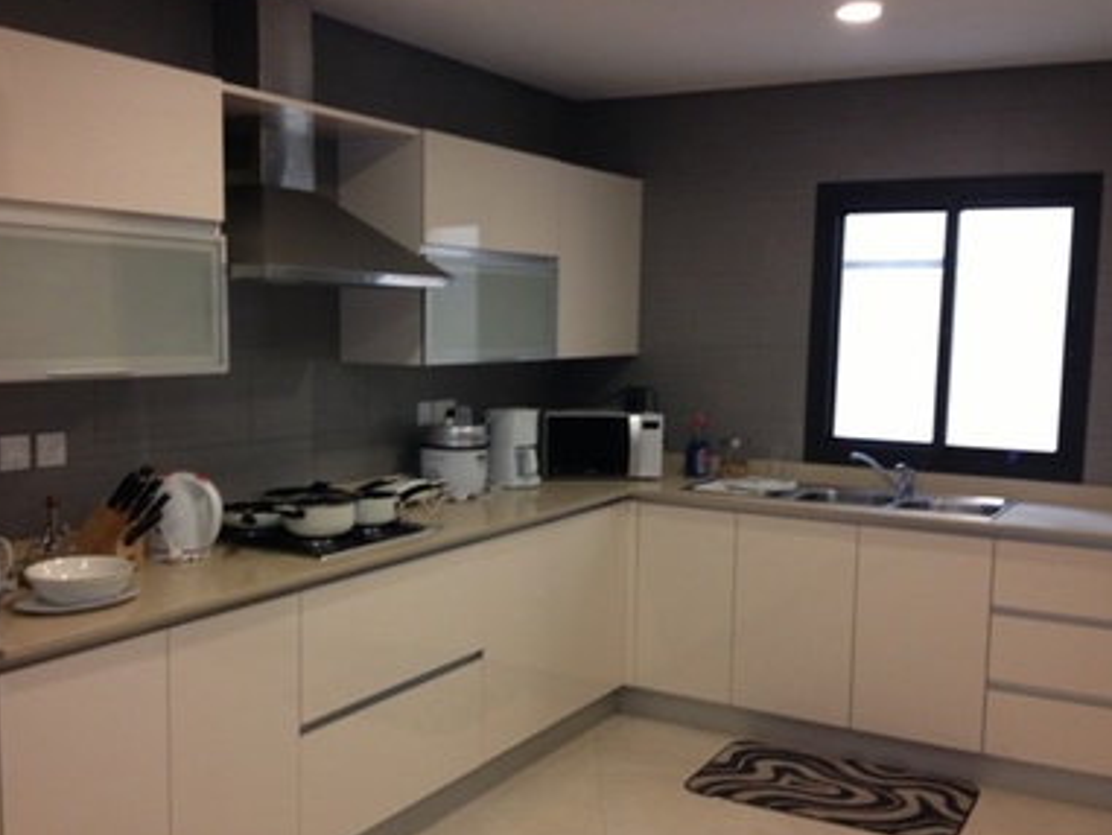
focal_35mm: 42
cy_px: 460
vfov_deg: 34.3
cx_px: 527
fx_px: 1350
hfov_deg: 44.8
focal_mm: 4.28
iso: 160
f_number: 2.4
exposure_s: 1/20
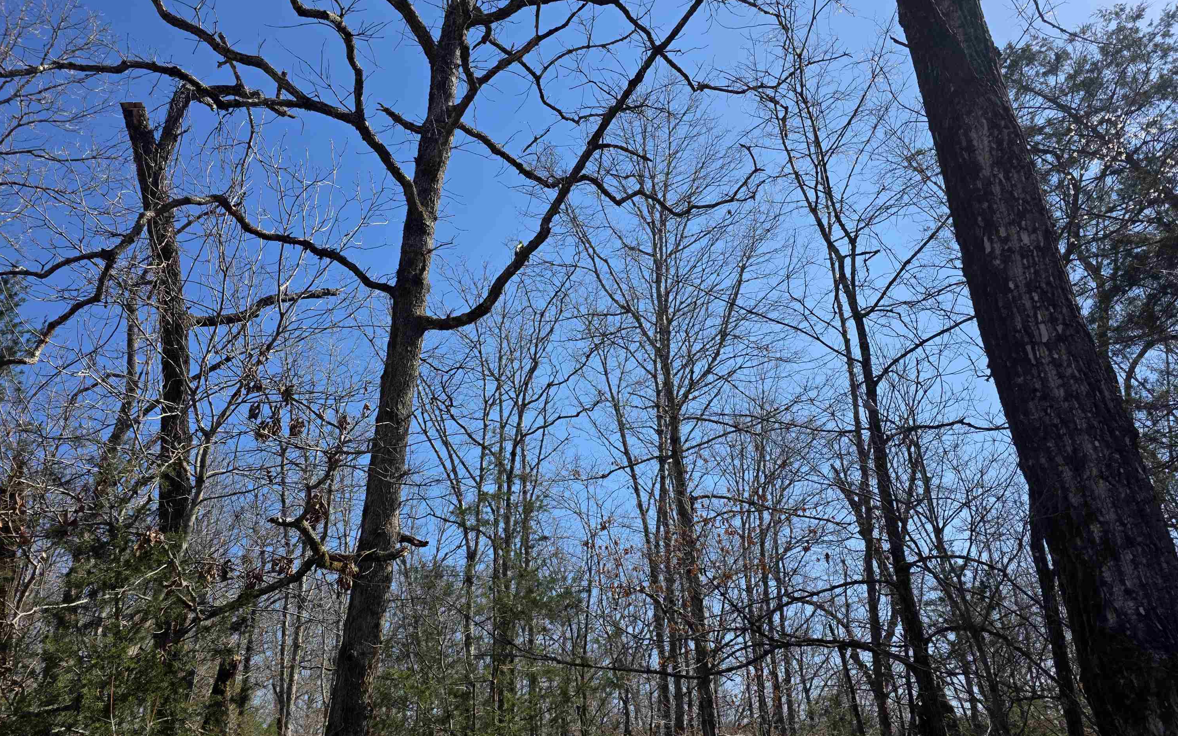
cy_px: 406
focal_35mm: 25
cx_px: 587
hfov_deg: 72.6
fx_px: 803
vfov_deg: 49.2
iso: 80
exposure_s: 1/3972
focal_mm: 6.3
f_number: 1.7
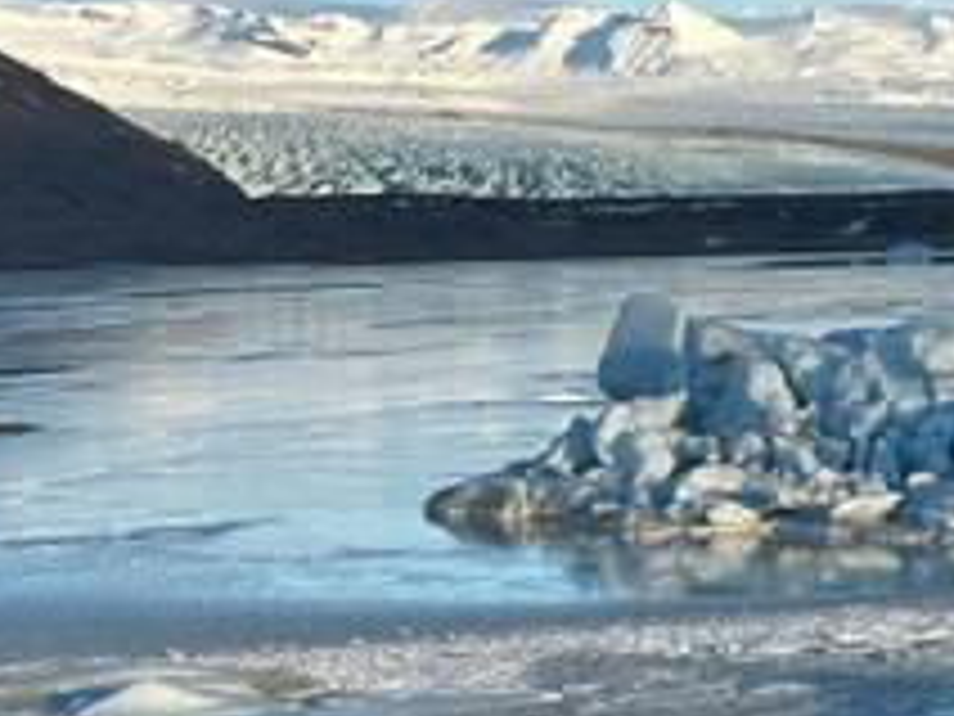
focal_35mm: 163
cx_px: 1138
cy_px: 464
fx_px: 4492
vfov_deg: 9.1
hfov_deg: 11.9
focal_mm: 6.86
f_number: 1.78
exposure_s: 1/3367
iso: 64
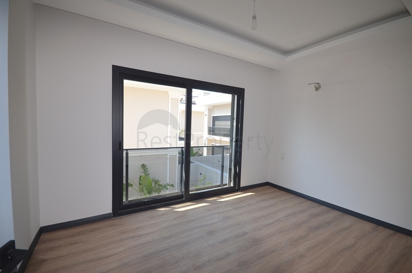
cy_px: 136
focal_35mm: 15
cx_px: 206
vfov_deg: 77.1
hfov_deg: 100.5
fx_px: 171
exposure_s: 1/160
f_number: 7.1
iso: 400
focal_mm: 10
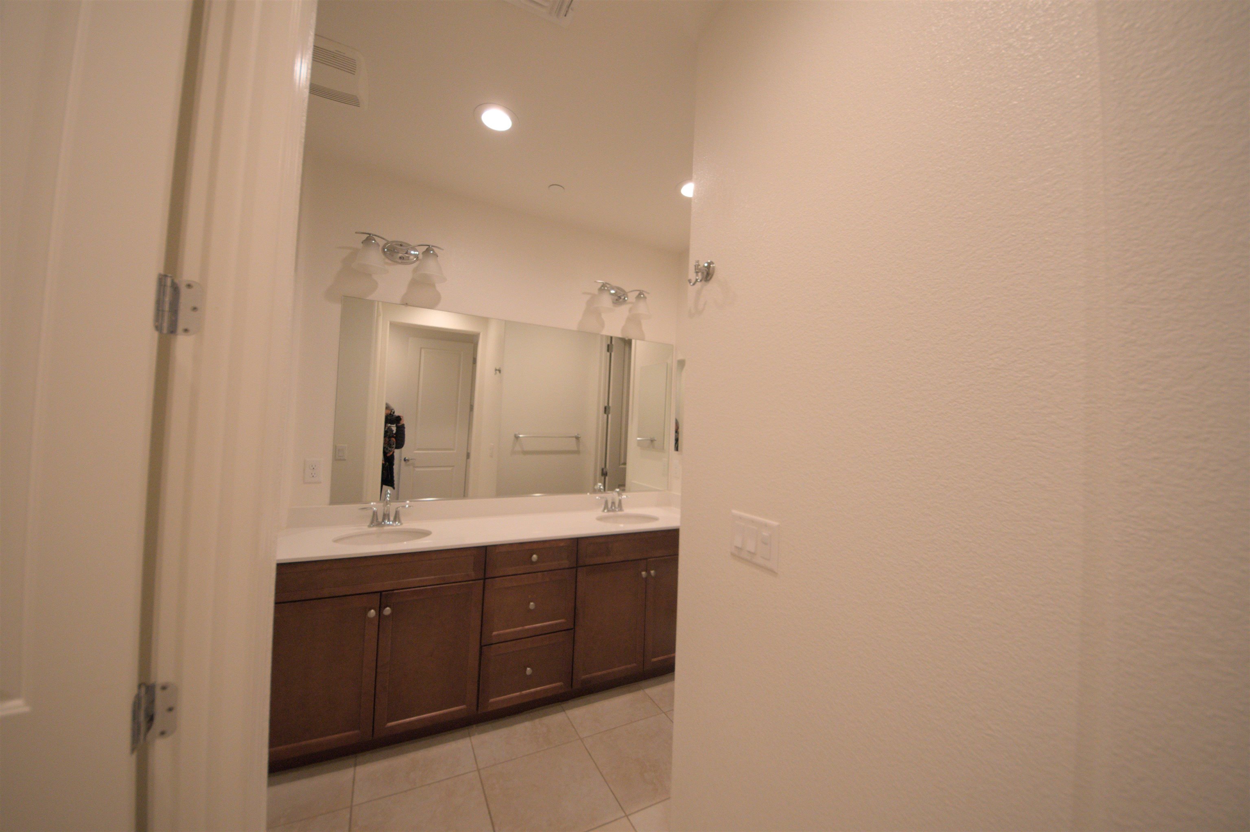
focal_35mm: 12
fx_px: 416
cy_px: 416
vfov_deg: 89.9
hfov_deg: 112.6
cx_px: 625
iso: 800
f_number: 4.5
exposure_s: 1/160
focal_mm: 8
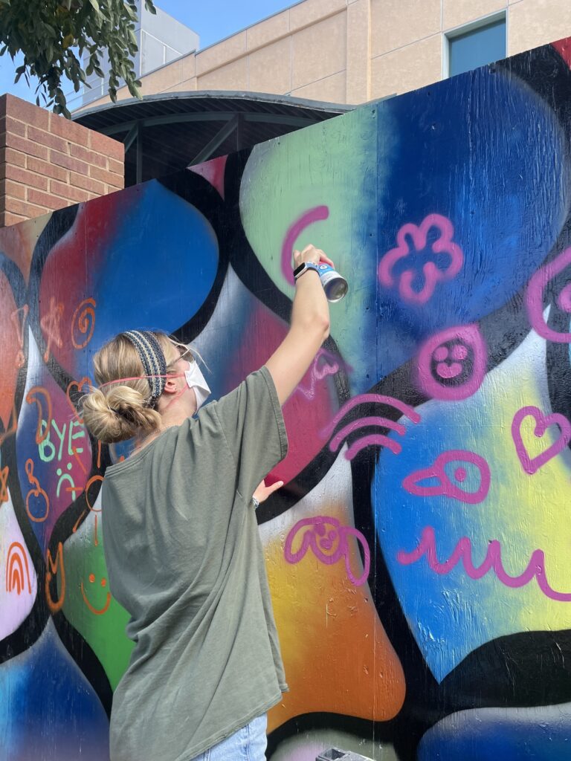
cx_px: 286
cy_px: 380
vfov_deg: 67.3
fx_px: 572
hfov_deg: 53.1
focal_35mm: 26
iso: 32
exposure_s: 1/438
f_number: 1.6
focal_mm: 4.2
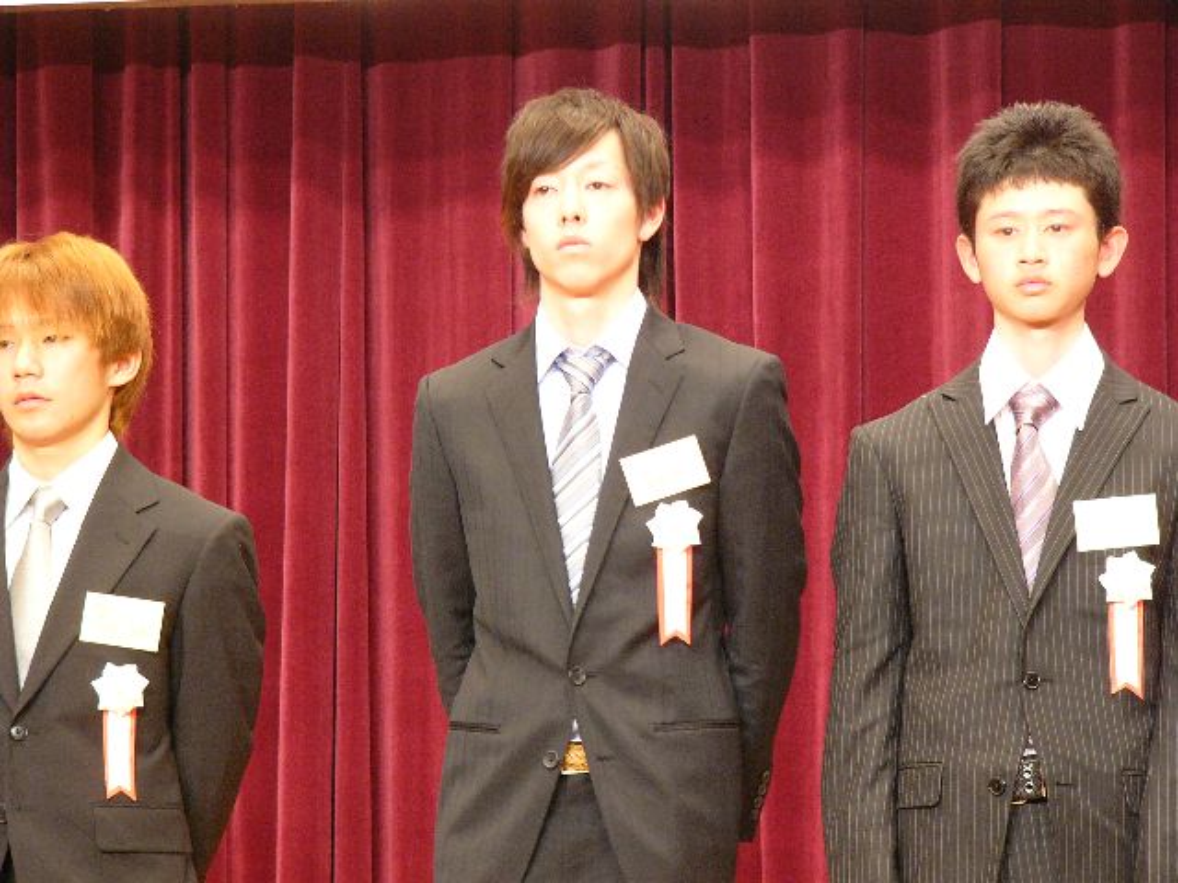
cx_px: 589
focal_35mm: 160
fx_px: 5445
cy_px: 442
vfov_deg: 9.3
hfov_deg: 12.3
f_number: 2.8
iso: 200
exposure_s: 1/15
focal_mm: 26.7
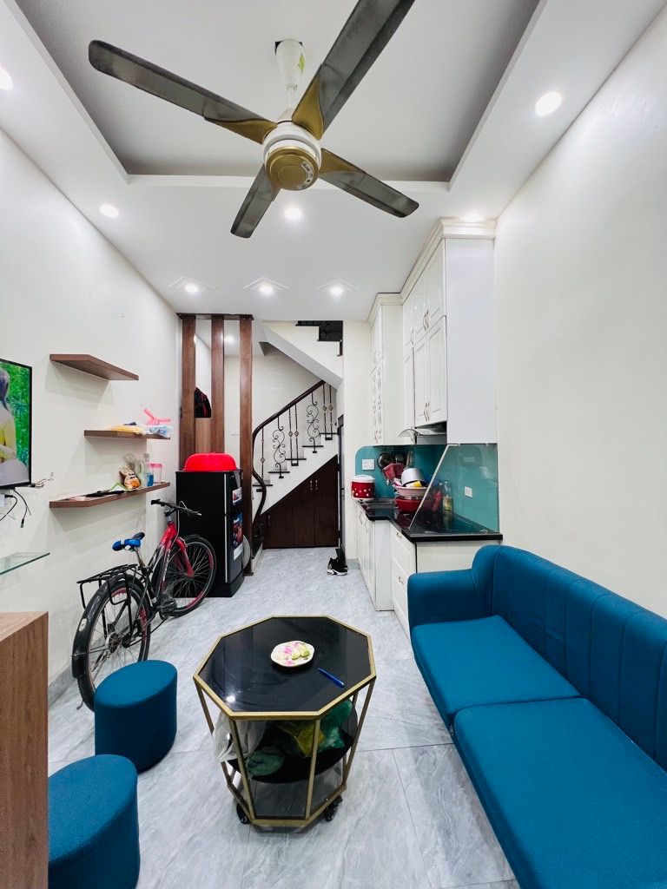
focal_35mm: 13
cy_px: 444
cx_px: 334
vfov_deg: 106.2
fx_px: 334
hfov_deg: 89.9
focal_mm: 1.57
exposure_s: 1/100
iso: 160
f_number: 1.8
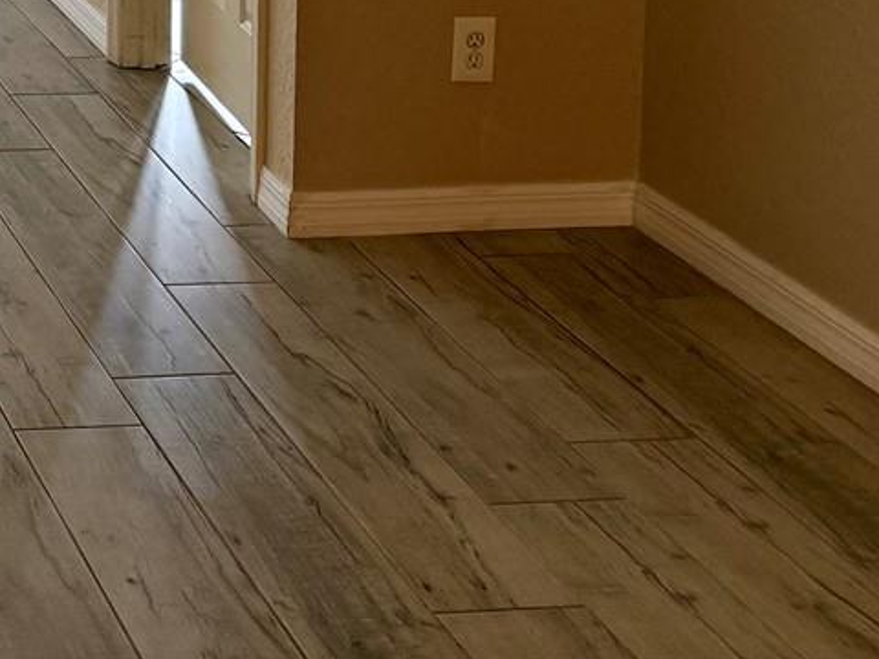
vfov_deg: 16.2
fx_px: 2031
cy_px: -436
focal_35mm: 80
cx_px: -425
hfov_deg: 20.9
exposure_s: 1/133
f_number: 1.78
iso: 125
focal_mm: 6.76
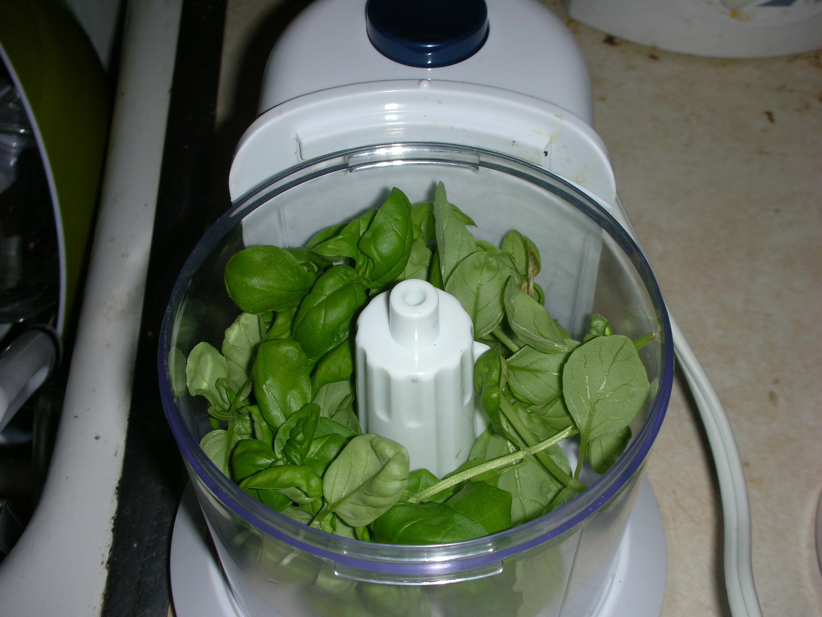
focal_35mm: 53
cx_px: 411
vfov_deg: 27.5
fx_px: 1259
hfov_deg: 36.2
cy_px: 308
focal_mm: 8.8
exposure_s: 1/60.1
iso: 50
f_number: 10.5
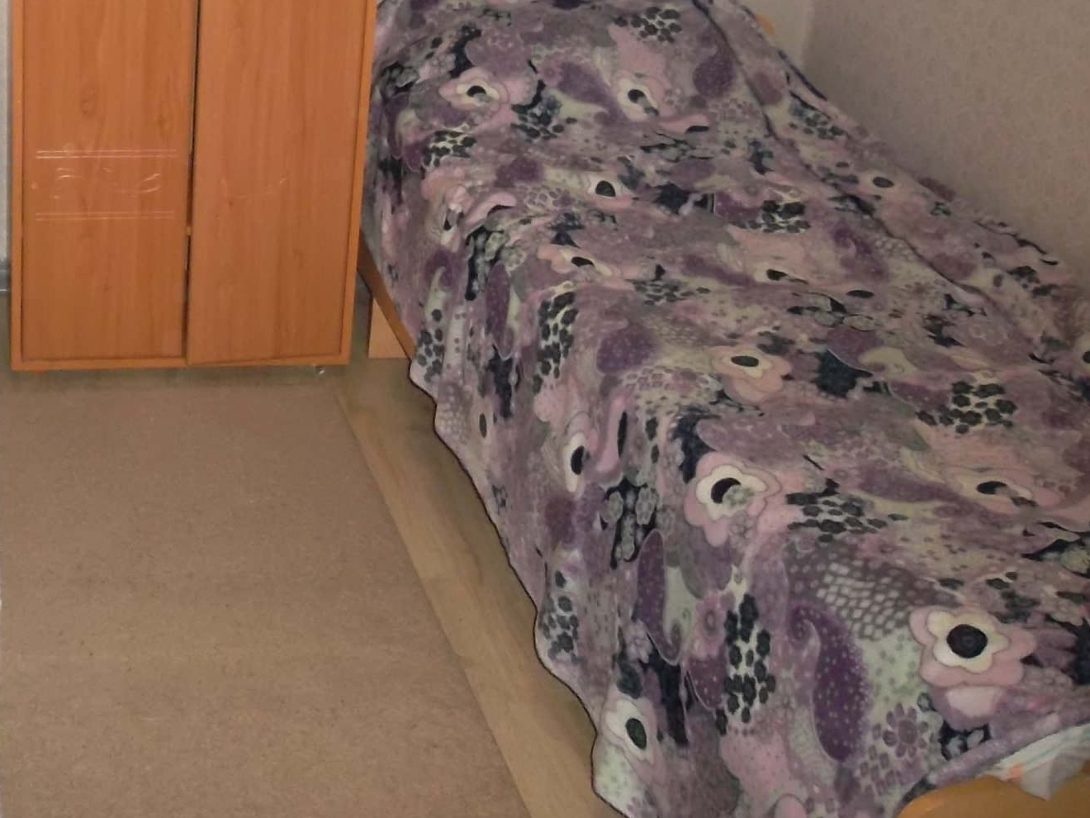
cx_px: 141
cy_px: 131
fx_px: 1669
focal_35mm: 53
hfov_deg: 34.5
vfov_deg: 26.8
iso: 400
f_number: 3.5
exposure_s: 1/45
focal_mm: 4.9
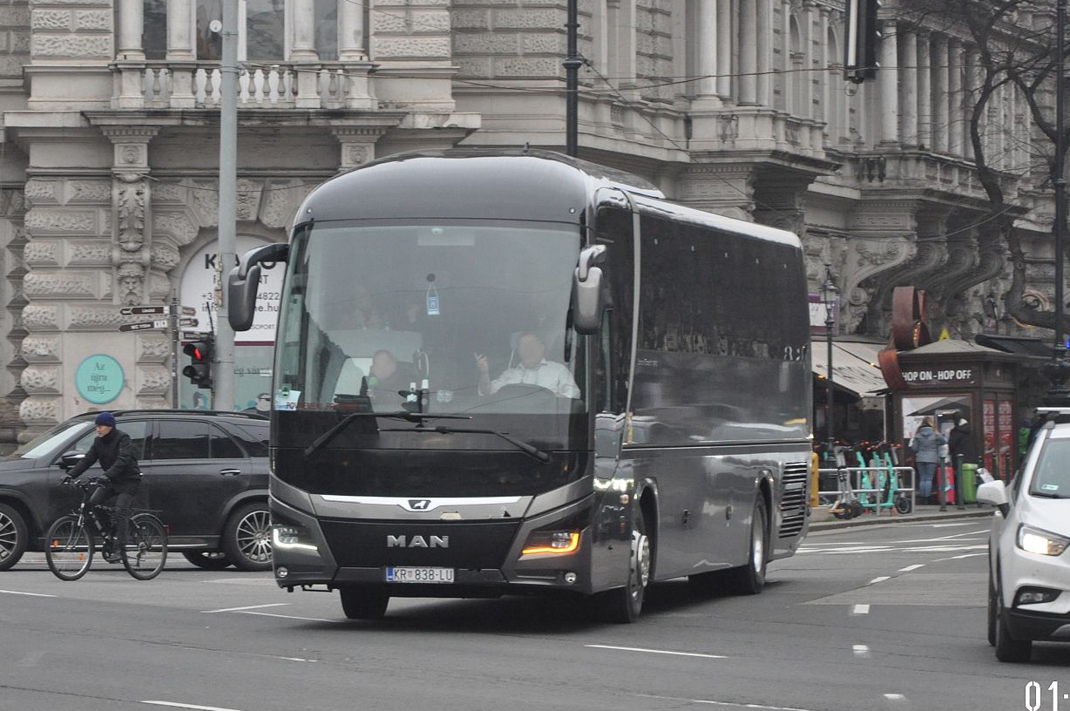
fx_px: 4721
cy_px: 332
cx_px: 520
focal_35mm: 159
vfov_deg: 8.6
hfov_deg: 12.9
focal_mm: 92
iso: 1600
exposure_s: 1/500
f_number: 5.6
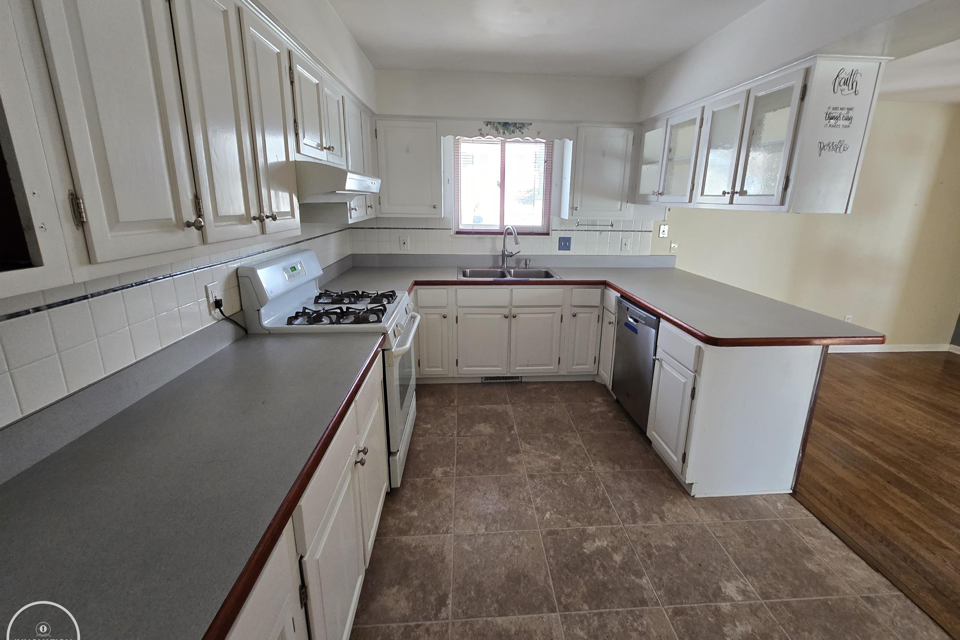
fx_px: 373
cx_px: 497
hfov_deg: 104.2
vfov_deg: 81.2
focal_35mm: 14
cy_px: 309
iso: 200
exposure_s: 1/60
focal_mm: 2.2
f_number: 2.2
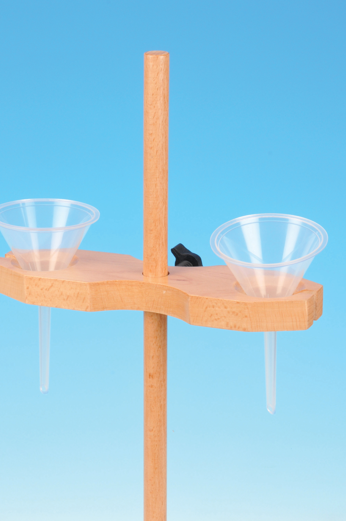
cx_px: 144
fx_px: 1749
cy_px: 372
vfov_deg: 16.9
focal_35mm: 121
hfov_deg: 11.3
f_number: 22
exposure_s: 1/80
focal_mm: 50
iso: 250
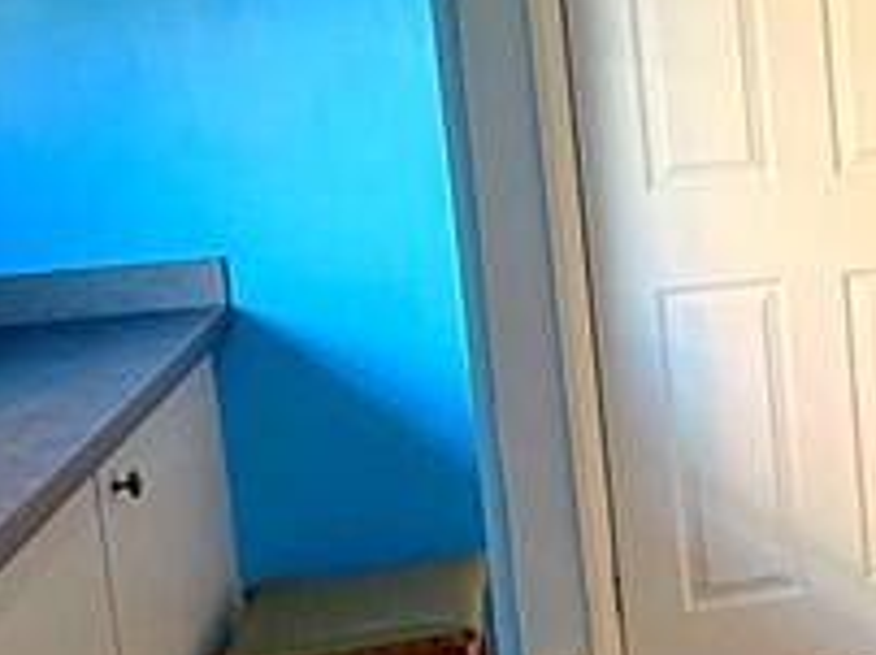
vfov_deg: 20.5
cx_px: 1370
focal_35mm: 71
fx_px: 1795
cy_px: 160
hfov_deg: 22.0
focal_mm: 2.22
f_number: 2.2
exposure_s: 1/50
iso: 320
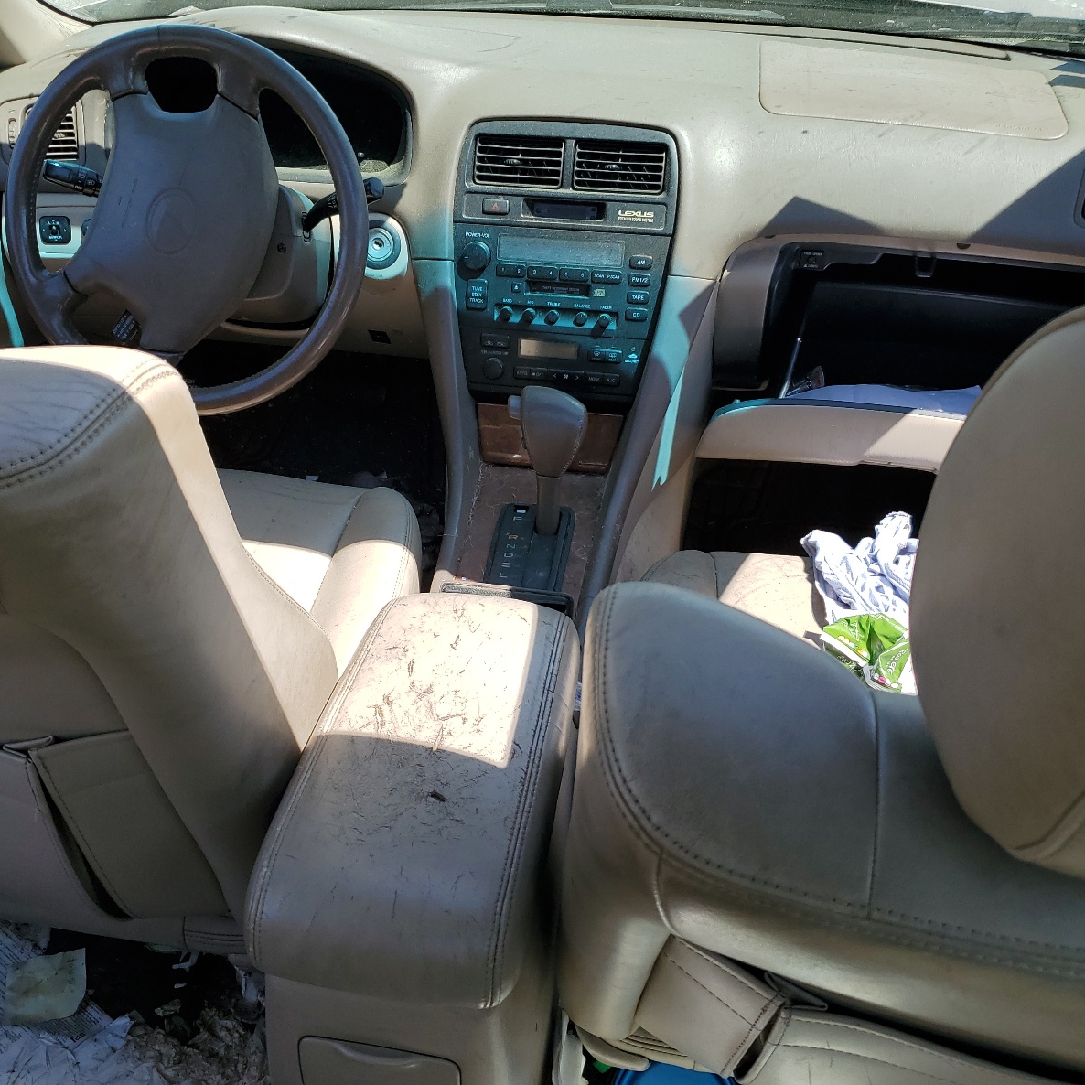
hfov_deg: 52.5
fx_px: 1099
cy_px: 541
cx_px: 516
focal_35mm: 31
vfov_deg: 52.5
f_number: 1.5
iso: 50
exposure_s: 1/1250
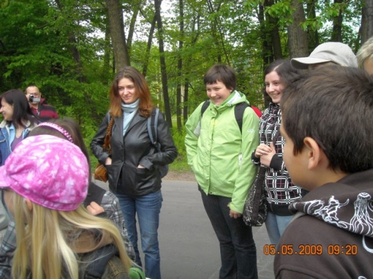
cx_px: 186
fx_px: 377
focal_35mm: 35
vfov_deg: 40.7
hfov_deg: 52.6
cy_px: 140
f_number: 2.8
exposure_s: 1/250
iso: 161
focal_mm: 5.7
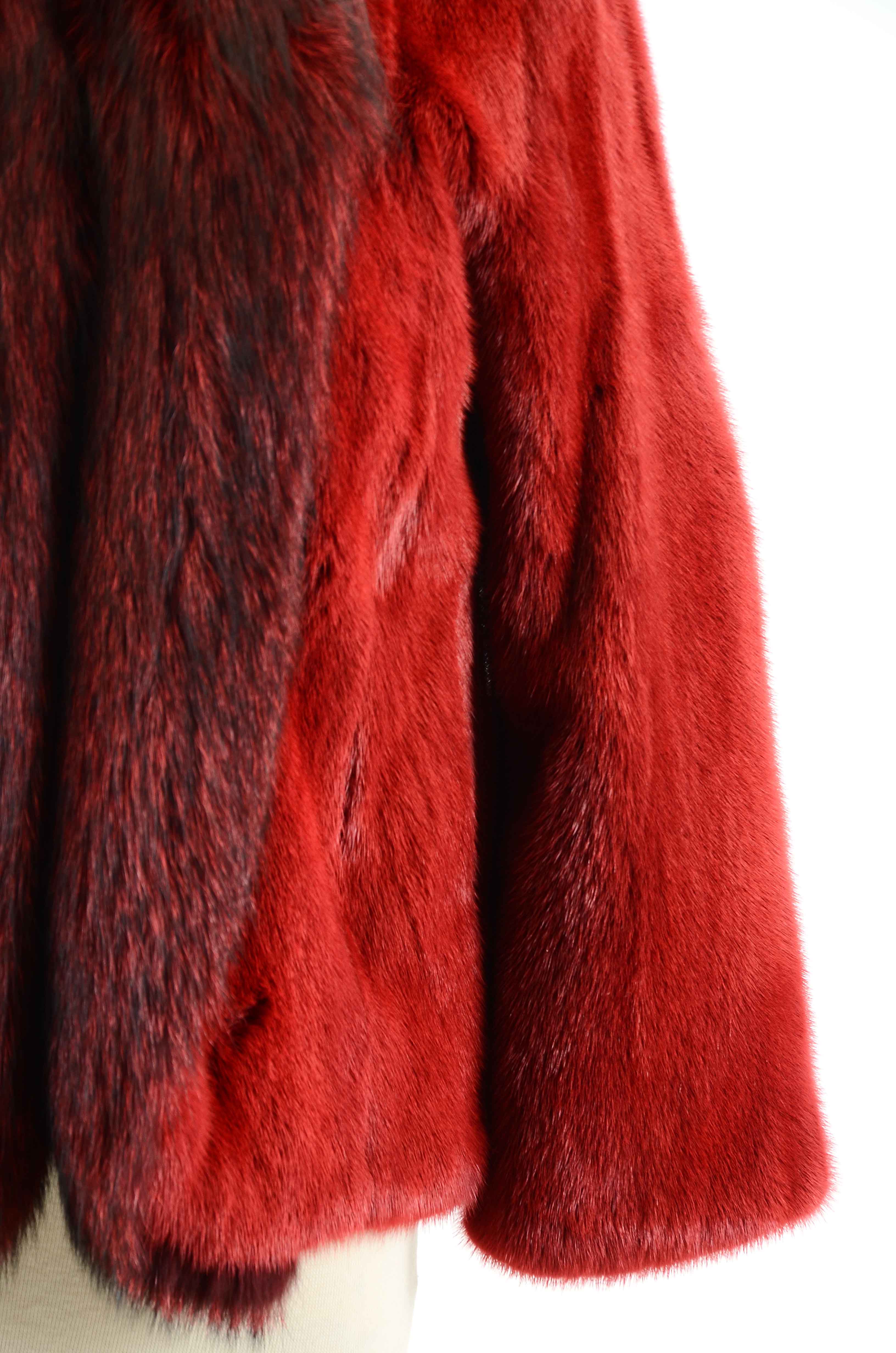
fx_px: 5906
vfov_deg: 13.1
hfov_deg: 8.7
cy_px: 676
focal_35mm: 158
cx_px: 448
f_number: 6.3
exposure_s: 1/60
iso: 160
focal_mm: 105
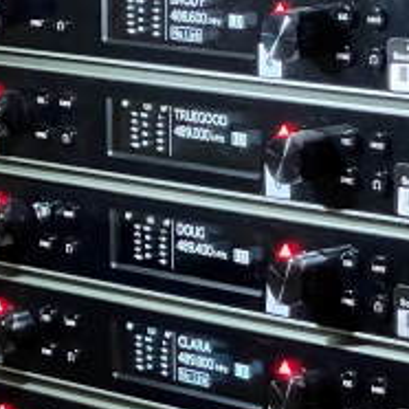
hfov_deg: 7.7
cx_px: -243
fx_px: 2981
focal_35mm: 223
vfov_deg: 7.8
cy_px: 286
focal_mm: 7.5
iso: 1000
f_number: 2.2
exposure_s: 1/36
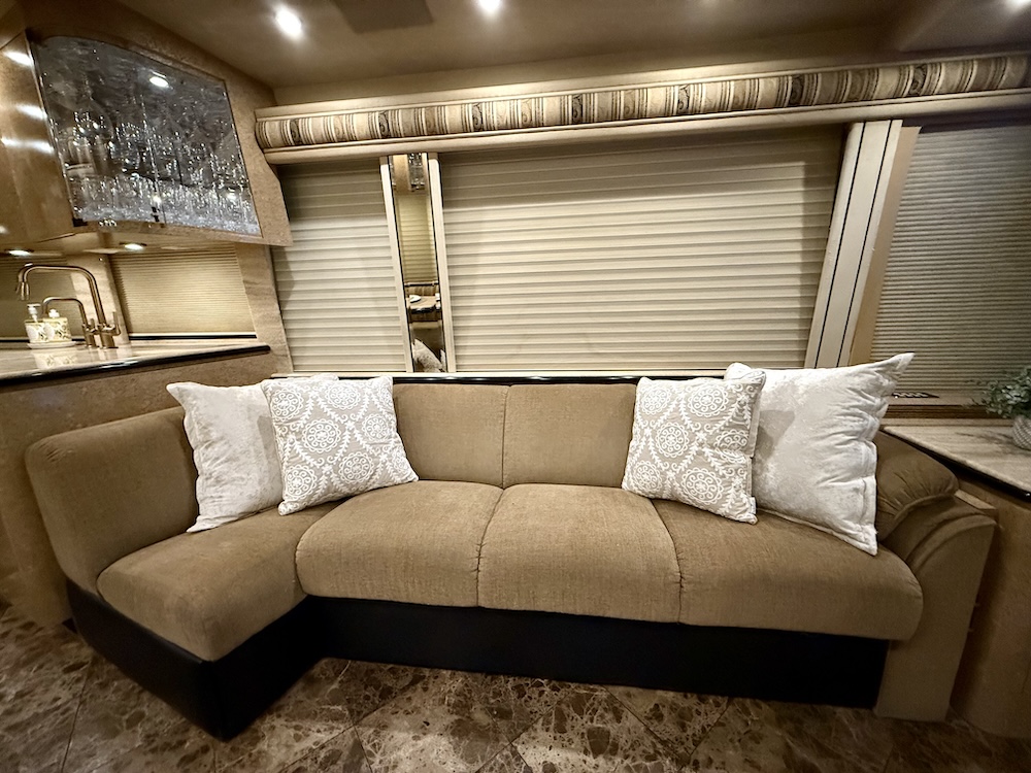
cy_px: 386
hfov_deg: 102.1
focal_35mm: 14
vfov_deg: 85.7
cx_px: 516
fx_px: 417
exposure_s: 1/51
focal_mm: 2.22
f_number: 2.2
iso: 1000
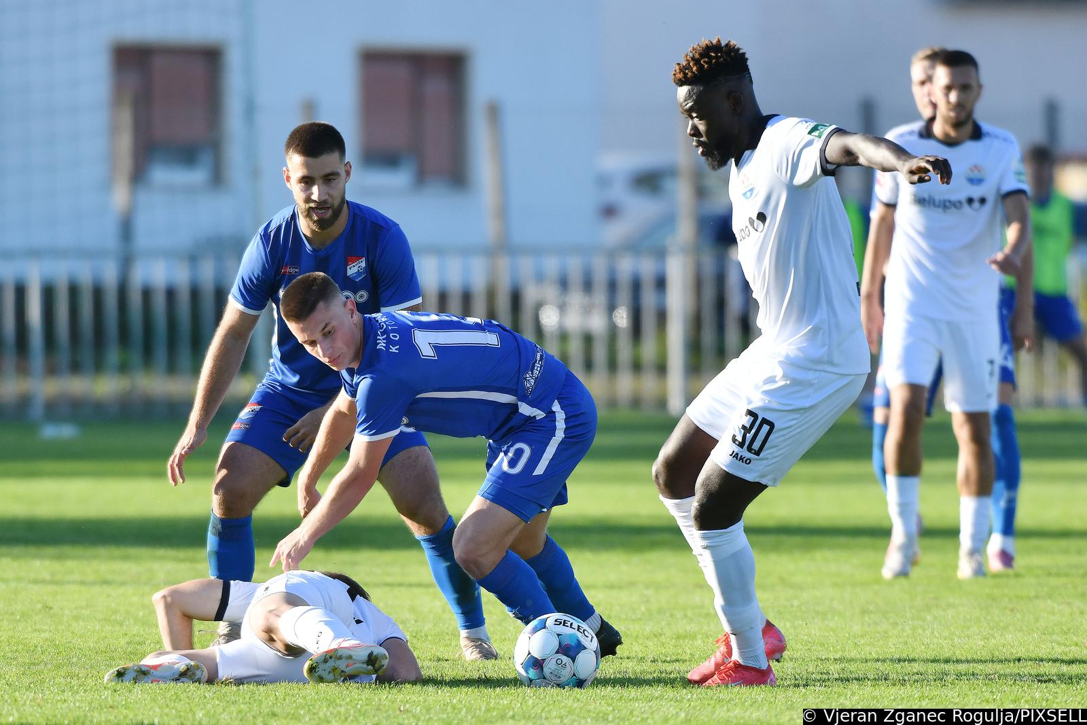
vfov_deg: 3.6
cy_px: 362
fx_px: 11474
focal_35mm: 380
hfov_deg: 5.4
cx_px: 544
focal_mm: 380
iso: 400
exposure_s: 1/1250
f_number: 5
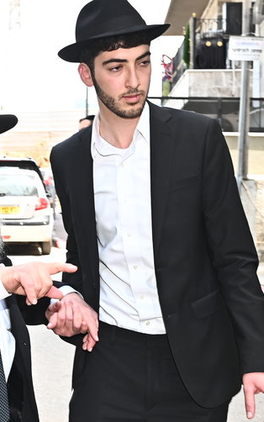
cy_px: 201
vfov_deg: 22.8
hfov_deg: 14.1
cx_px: -16
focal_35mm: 91
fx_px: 1047
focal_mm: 32
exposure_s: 1/200
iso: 250
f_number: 5.6
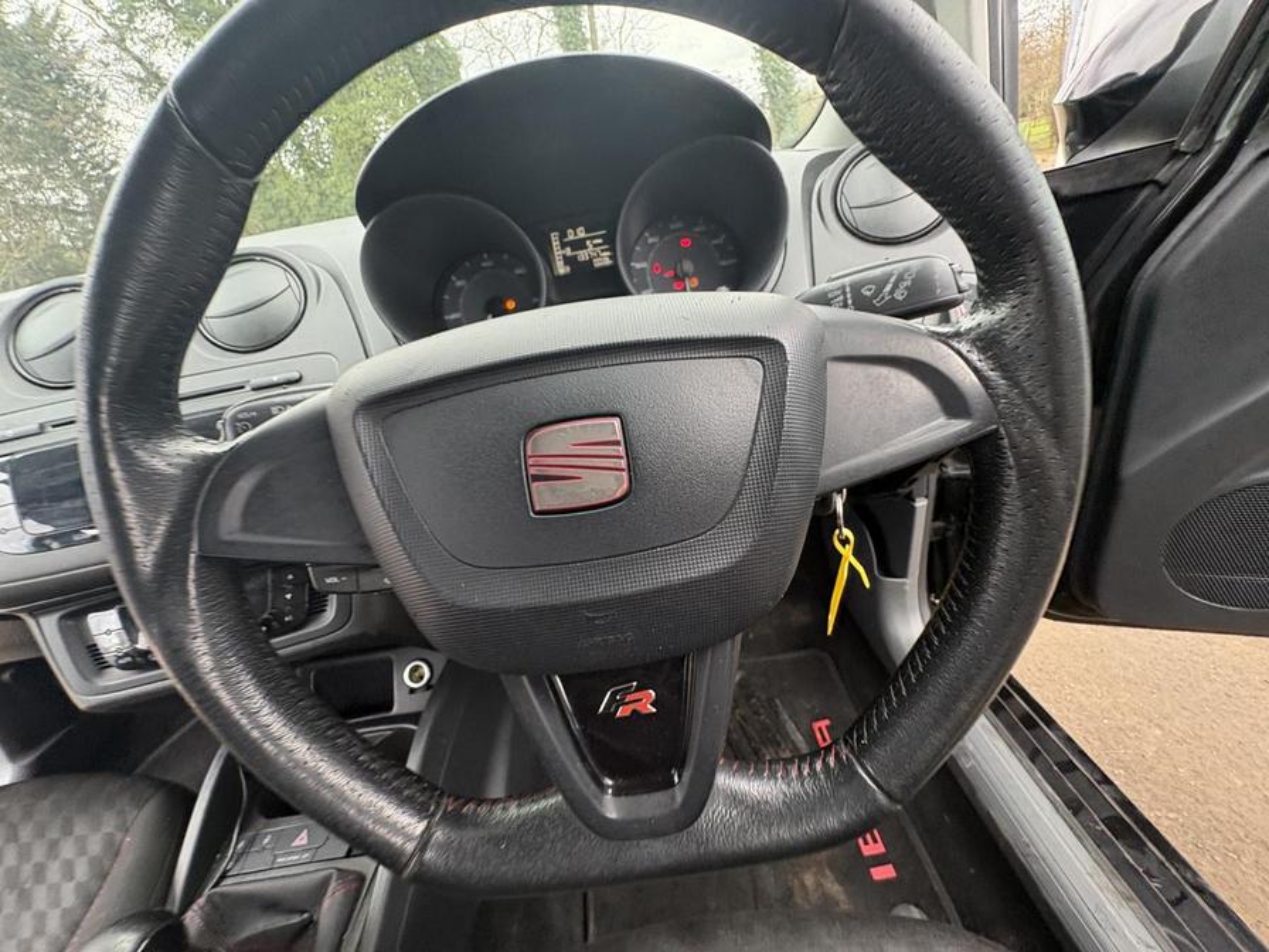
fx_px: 513
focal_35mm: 14
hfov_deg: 102.1
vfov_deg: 85.7
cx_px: 634
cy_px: 476
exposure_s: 1/84
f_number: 2.2
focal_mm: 2.22
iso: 200
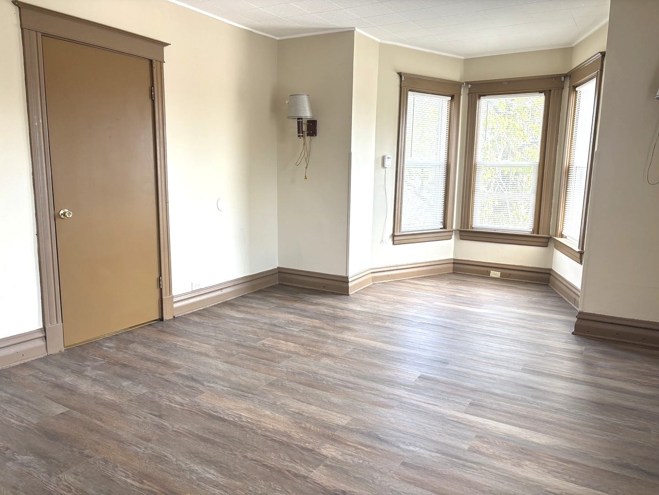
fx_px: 495
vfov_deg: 53.1
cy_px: 248
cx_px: 330
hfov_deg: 67.3
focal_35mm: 26
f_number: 1.6
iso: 80
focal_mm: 5.96
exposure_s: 1/121
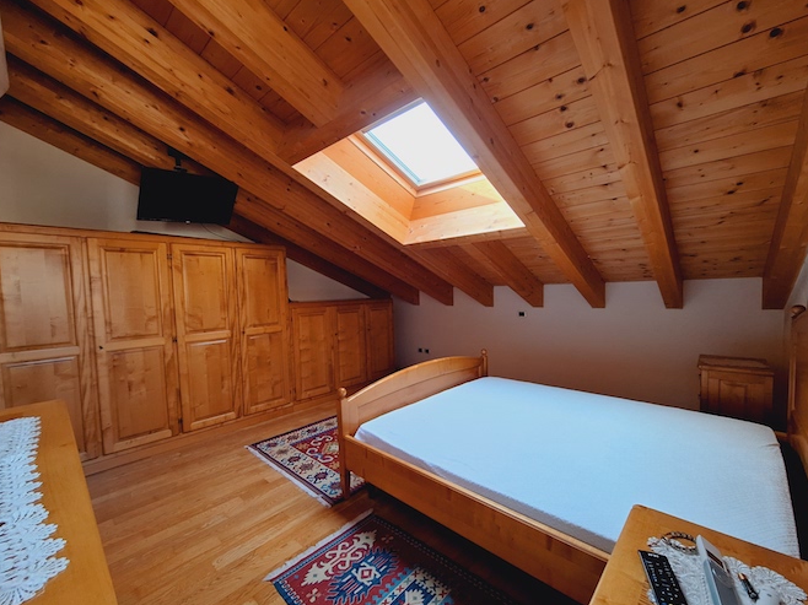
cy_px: 307
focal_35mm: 14
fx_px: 327
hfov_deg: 102.0
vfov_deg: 85.6
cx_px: 417
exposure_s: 1/33
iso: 80
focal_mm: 1.74
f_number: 2.2
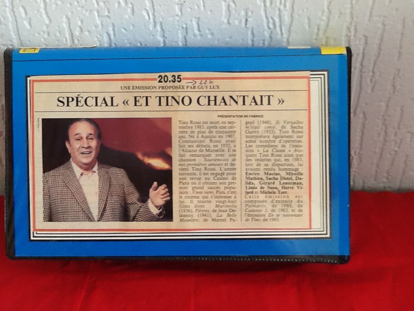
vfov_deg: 32.9
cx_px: 207
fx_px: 526
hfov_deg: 42.9
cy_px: 156
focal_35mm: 44
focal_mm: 2.03
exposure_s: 1/30
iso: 40
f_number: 2.4
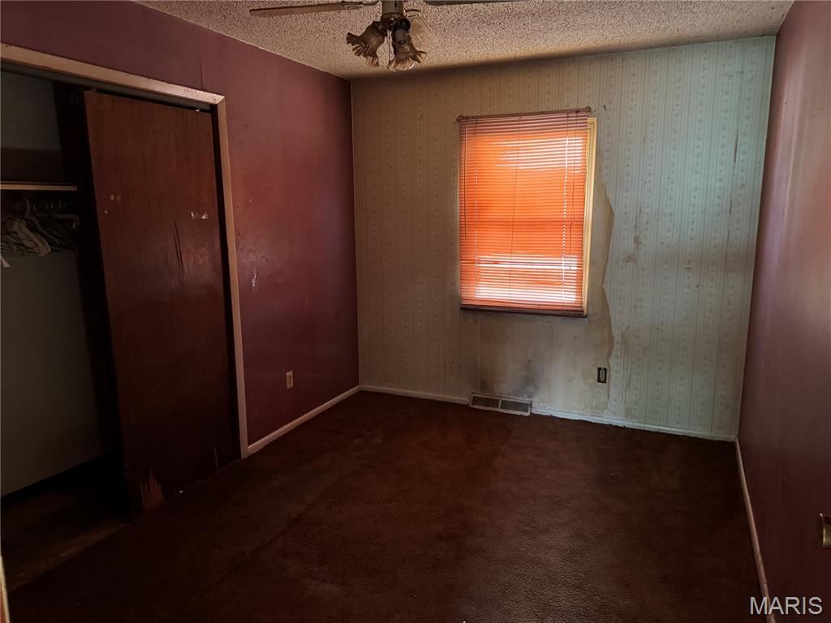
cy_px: 312
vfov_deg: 56.8
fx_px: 576
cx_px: 416
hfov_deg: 71.6
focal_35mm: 24
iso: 800
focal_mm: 6.76
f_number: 1.78
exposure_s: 1/30
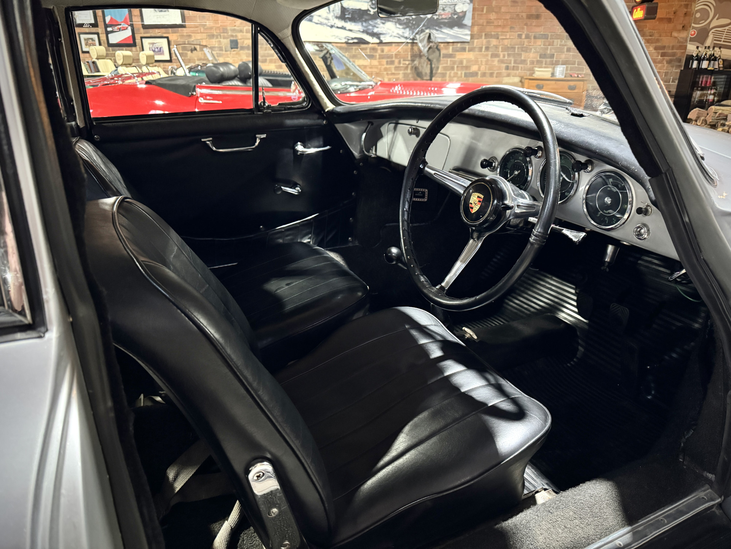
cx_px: 366
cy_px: 274
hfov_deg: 71.6
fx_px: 507
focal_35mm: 24
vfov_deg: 56.8
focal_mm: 6.76
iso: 1000
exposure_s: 1/25
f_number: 1.78
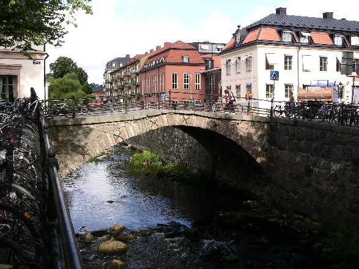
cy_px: 134
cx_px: 180
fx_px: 435
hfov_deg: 44.8
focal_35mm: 42
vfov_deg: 34.3
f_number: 7.3
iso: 50
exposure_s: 1/80.1
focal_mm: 10.7
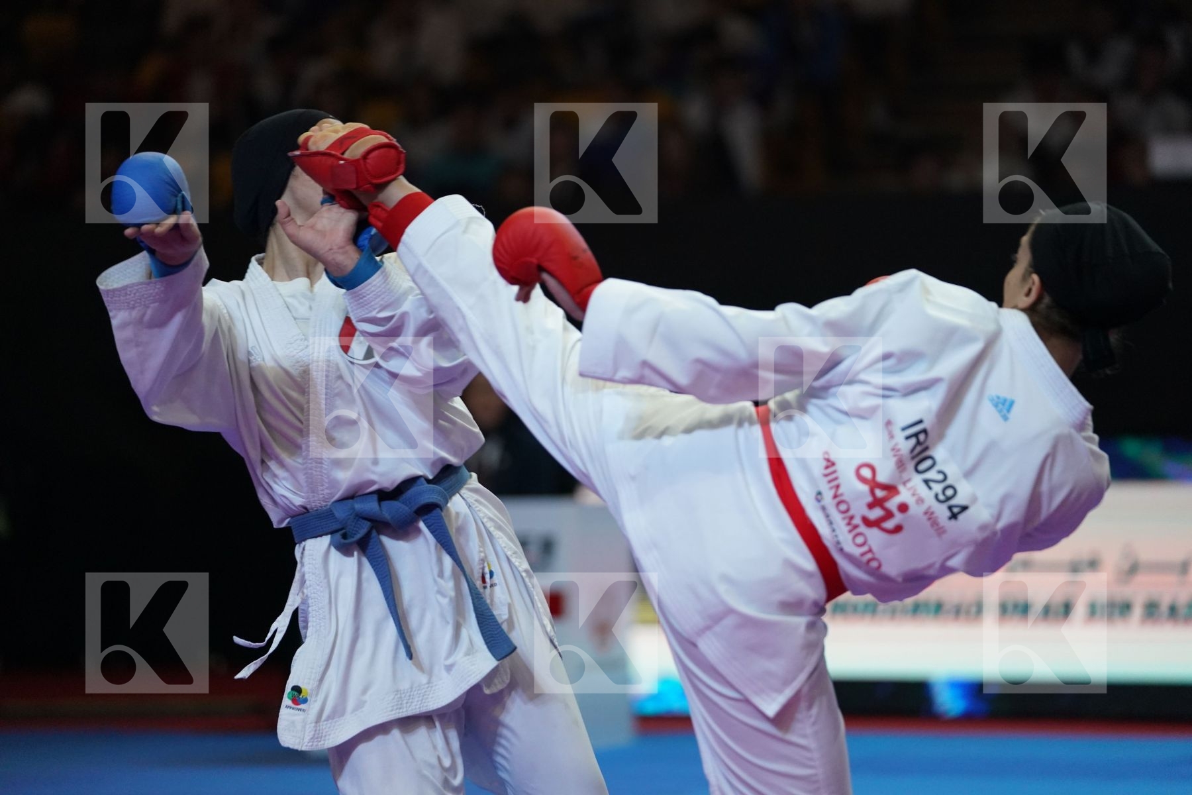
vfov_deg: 8.0
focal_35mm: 171
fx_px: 5662
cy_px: 398
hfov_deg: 12.0
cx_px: 596
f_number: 2.8
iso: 3200
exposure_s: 1/1000
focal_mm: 171
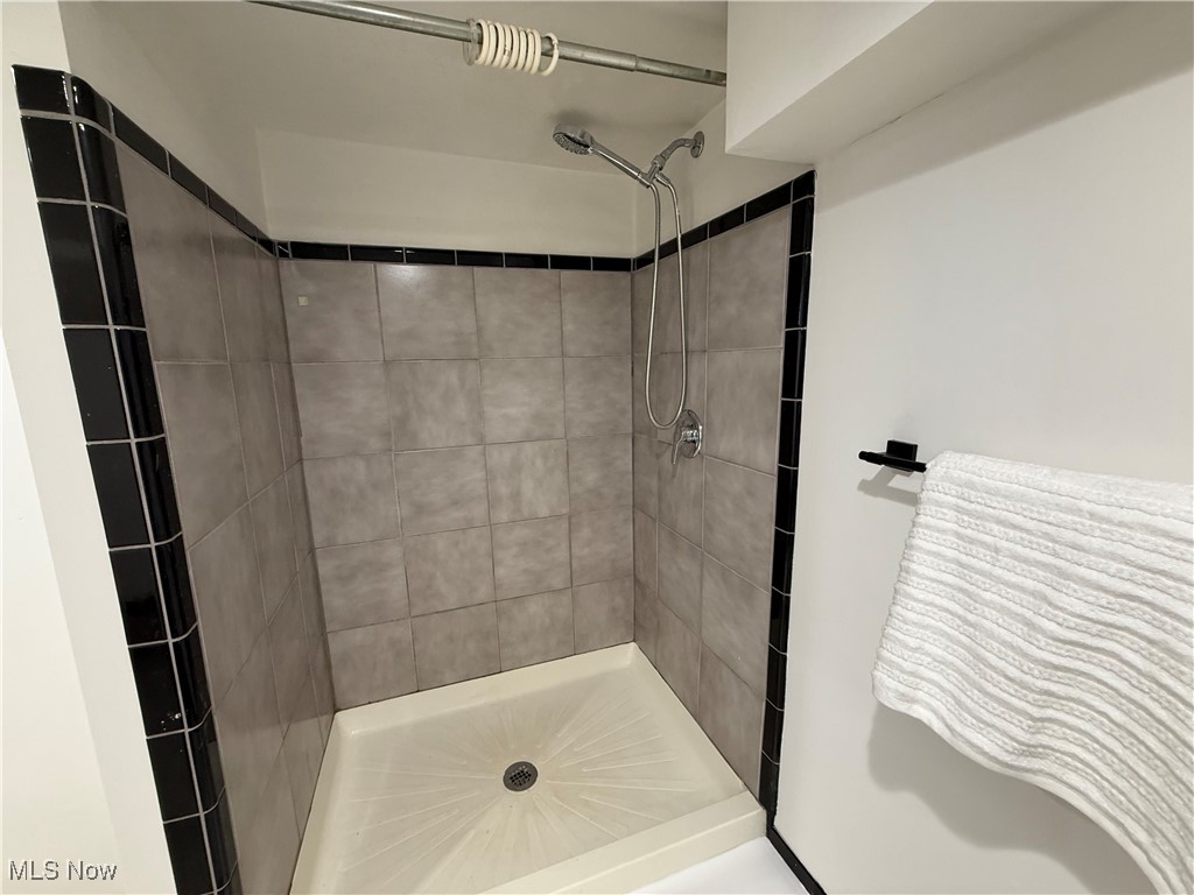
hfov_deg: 102.1
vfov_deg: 85.7
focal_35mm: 14
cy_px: 448
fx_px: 483
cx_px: 597
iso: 320
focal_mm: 2.22
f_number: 2.2
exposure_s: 1/60
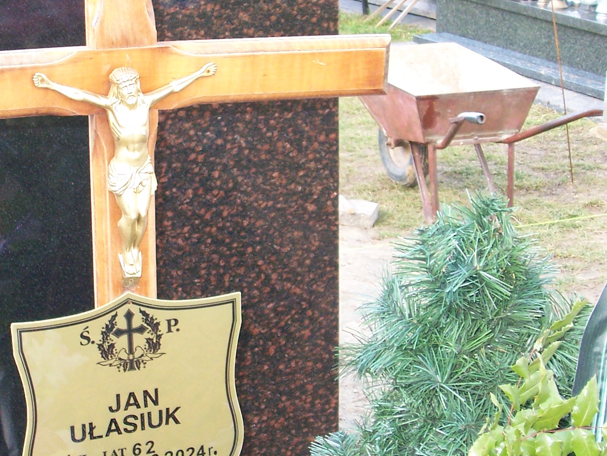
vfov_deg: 19.2
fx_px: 1351
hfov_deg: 25.2
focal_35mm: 77
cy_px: 239
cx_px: 221
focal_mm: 6.3
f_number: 3.9
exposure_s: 1/60
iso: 125
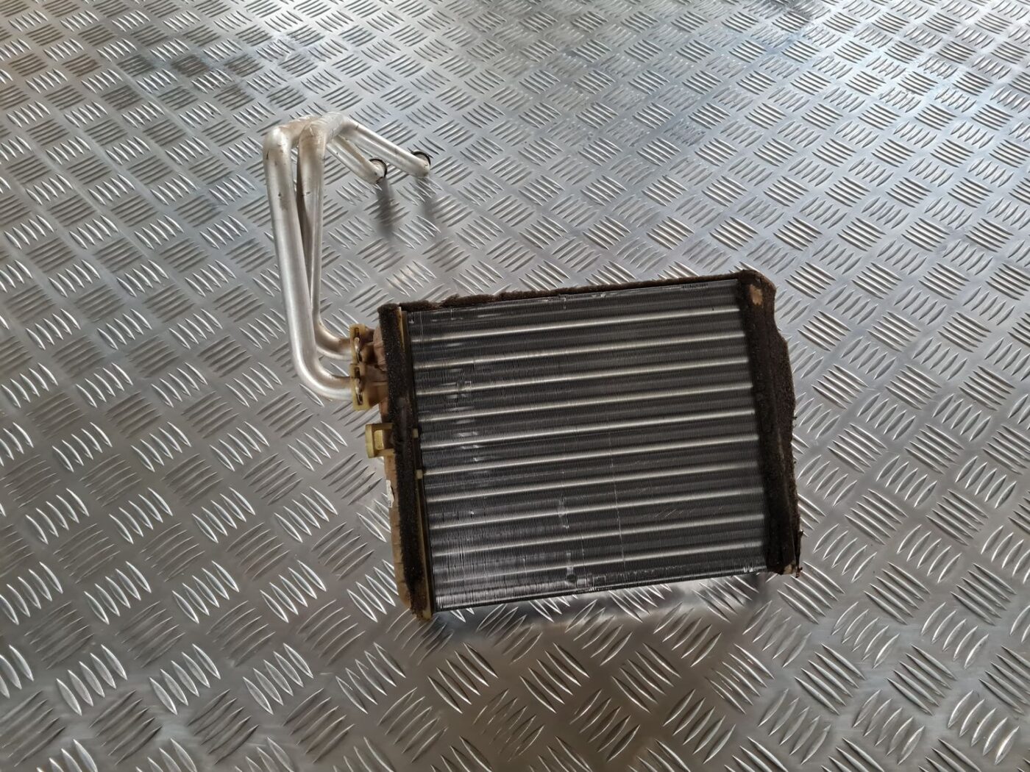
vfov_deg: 53.1
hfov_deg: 67.3
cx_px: 515
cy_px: 386
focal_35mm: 26
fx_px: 774
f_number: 1.8
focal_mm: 5.4
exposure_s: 1/50
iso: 500
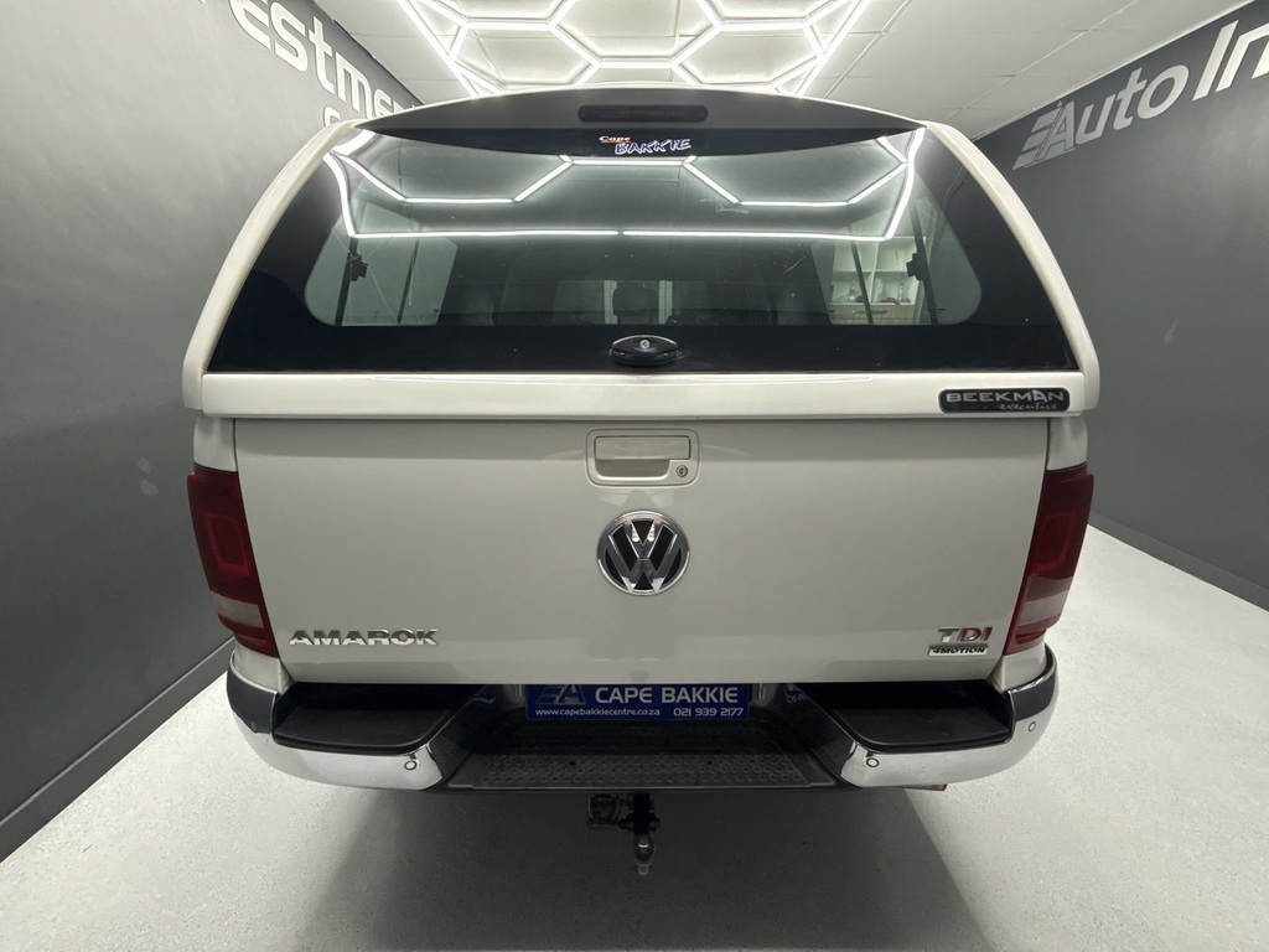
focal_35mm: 14
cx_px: 634
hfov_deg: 102.1
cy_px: 476
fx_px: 513
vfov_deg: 85.7
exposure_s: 1/50
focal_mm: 2.22
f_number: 2.2
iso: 160
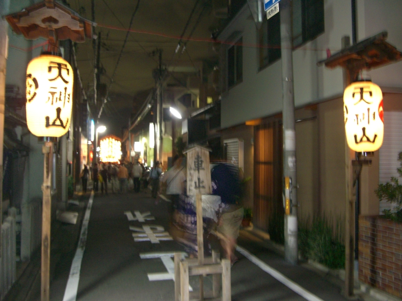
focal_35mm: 38
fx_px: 441
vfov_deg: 37.7
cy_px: 150
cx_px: 201
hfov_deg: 49.0
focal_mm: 7.9
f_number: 2.8
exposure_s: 1/2
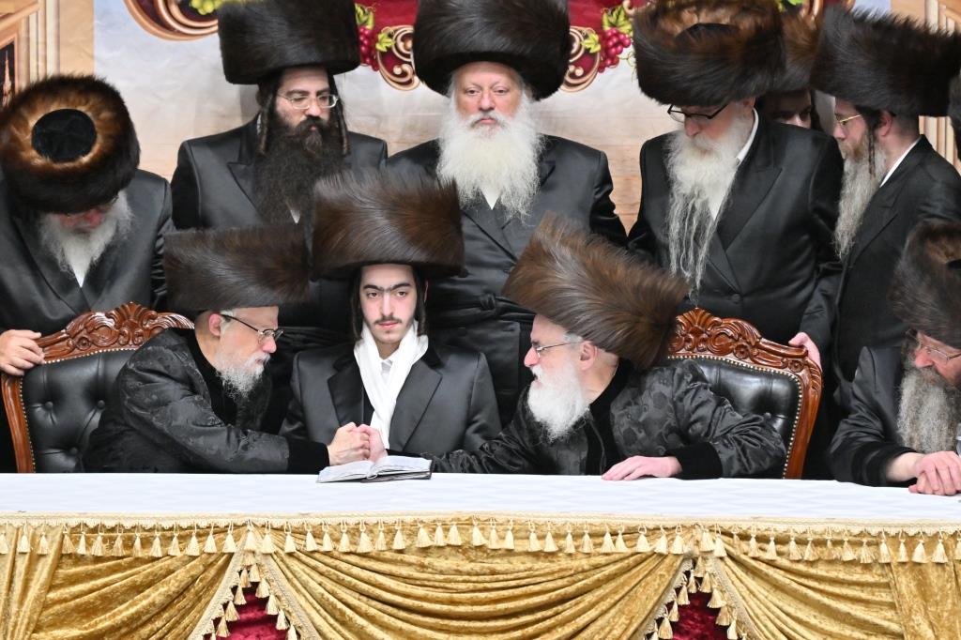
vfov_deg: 4.6
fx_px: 8005
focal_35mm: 300
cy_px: 320
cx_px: 480
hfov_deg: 6.9
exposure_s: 1/400
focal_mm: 200
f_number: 2.8
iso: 1250
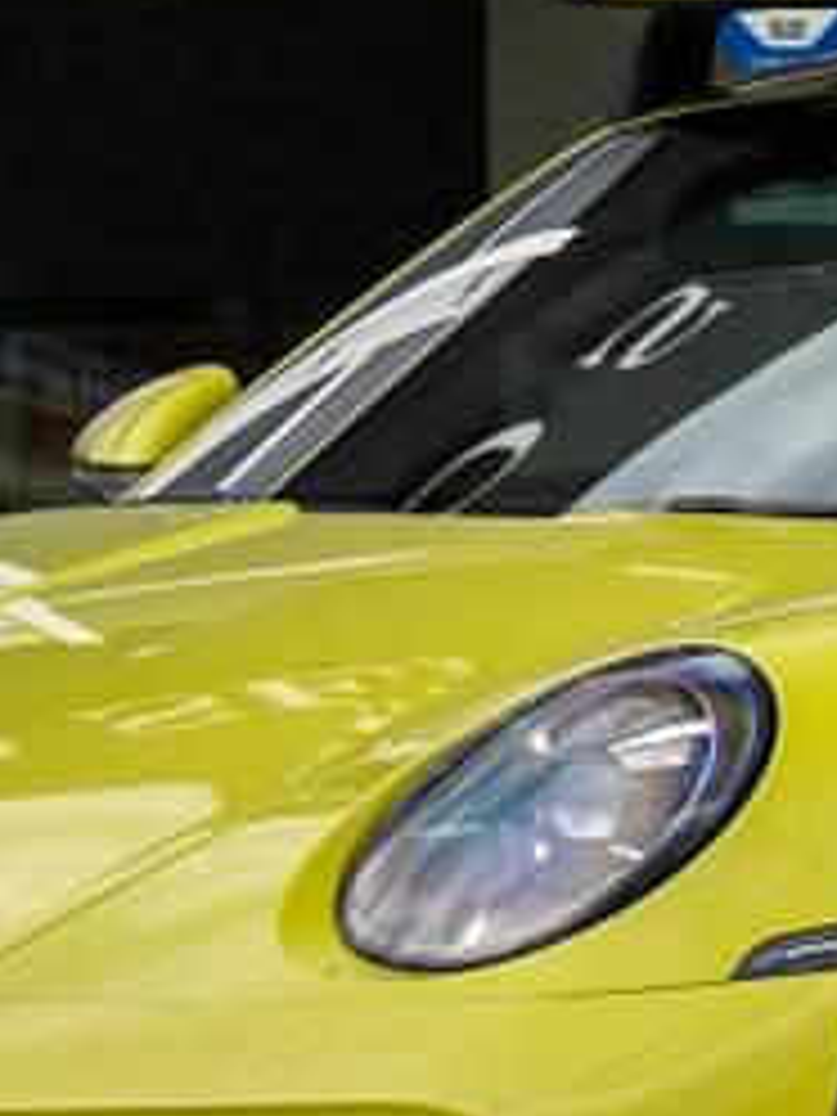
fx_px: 13702
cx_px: 356
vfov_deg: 4.6
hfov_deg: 3.5
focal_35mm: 425
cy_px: -711
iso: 200
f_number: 8
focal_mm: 57
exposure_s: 1/60
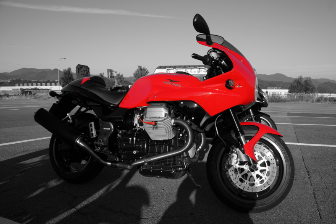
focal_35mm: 27
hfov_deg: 67.4
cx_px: 168
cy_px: 112
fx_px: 252
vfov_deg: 47.9
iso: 100
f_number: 8
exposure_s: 1/250
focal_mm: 18
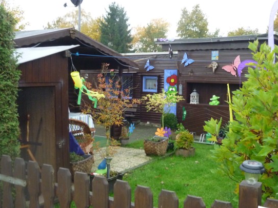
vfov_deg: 36.8
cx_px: 155
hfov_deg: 47.8
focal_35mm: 39
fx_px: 313
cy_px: 100
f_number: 2.8
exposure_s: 1/20
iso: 400
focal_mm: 5.5
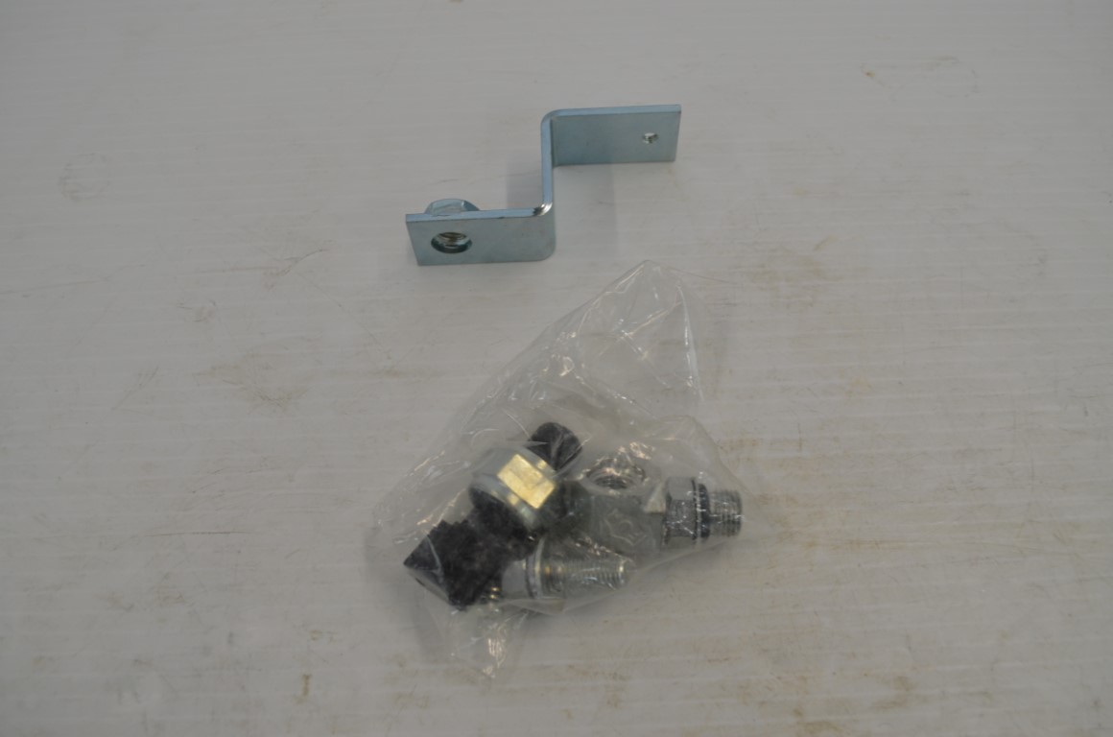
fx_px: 1018
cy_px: 368
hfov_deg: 57.3
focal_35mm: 33
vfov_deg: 39.8
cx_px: 556
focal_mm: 22
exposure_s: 1/125
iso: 360
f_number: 5.6
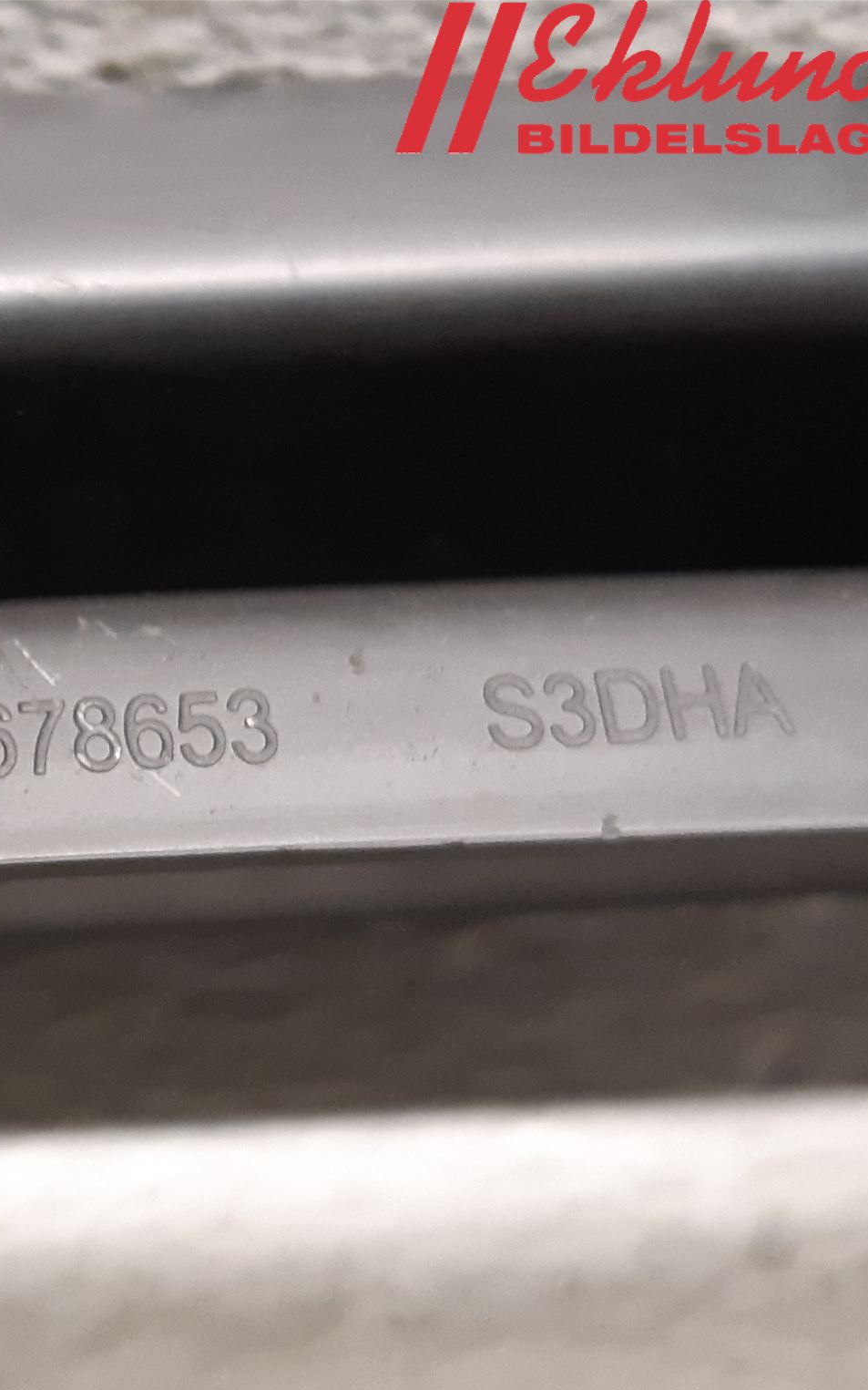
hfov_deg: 32.0
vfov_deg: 52.8
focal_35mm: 37
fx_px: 1401
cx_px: 22
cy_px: 699
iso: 320
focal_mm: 3.93
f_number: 1.7
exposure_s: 1/25
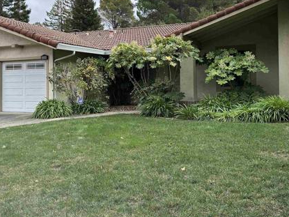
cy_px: 79
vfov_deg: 38.4
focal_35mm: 37
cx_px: 154
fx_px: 309
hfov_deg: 50.1
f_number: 1.78
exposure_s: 1/699
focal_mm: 6.86
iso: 80
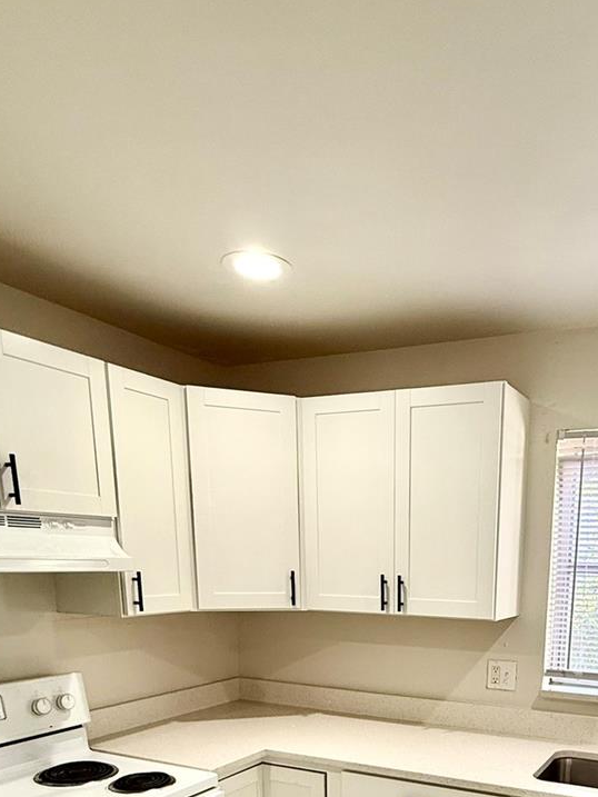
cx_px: 430
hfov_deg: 45.6
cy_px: 718
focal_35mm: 30
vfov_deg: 52.6
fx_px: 691
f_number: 2.2
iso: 125
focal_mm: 2.22
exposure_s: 1/120
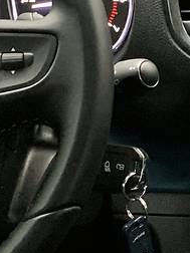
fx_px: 1208
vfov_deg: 12.0
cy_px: 140
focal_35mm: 165
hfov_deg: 8.6
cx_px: 366
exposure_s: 1/30
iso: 1000
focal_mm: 6
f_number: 2.4
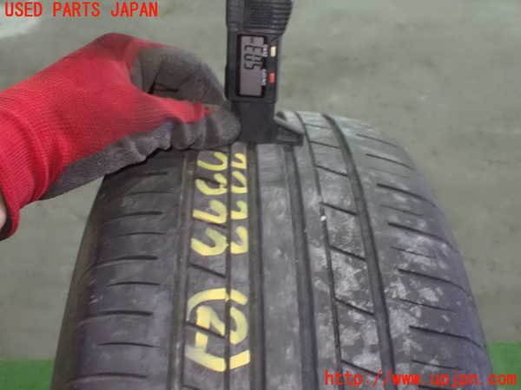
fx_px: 662
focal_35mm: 44
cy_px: 195
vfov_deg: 32.9
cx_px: 260
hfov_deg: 42.9
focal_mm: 7.84
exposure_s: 1/40
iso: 1600
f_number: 2.9
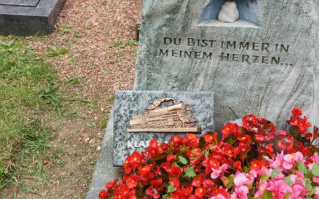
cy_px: 92
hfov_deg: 30.2
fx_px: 591
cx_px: 161
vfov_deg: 19.1
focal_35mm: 68
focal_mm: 44
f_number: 6.3
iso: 200
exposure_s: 1/160
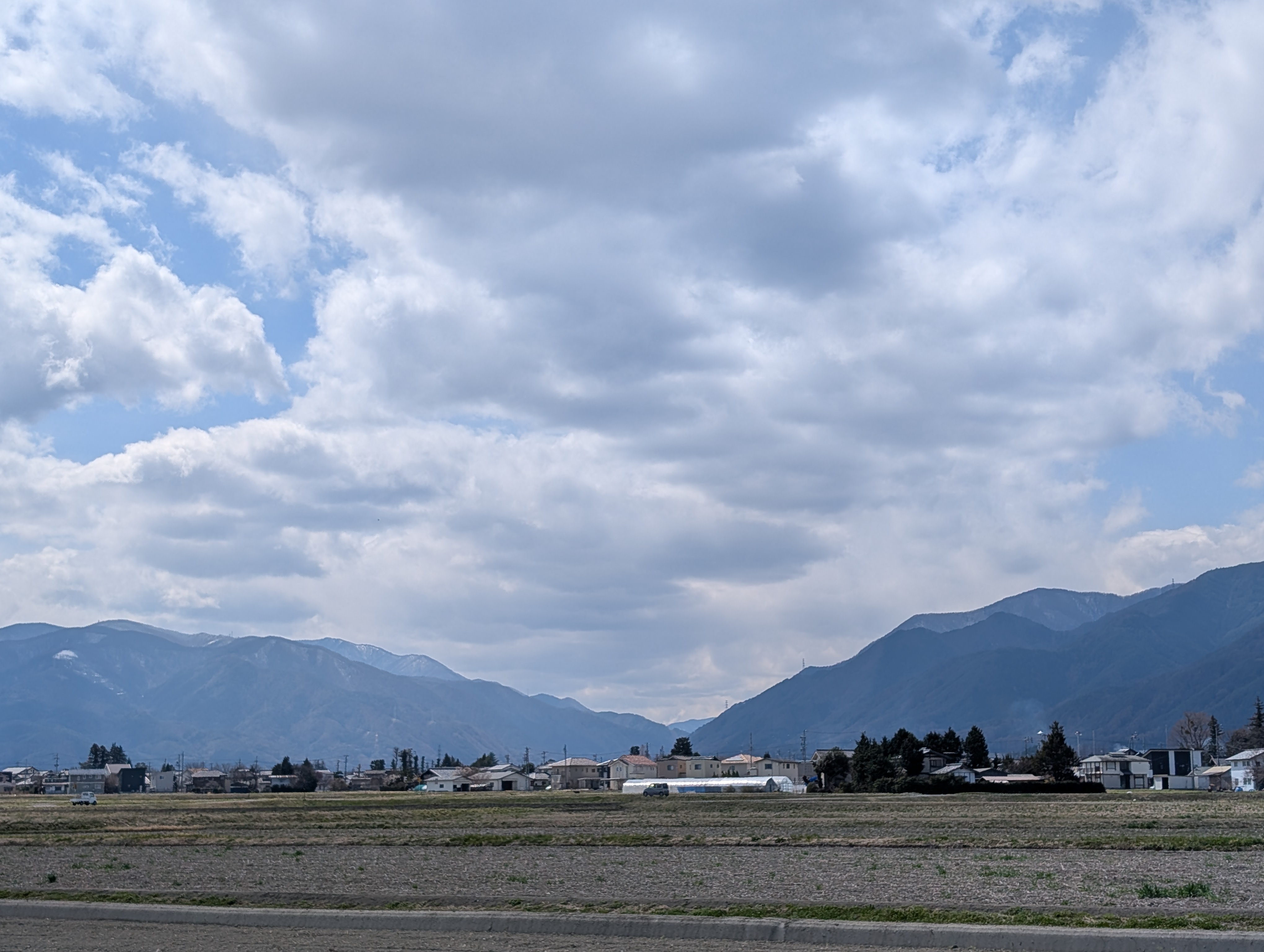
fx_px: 1792
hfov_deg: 38.9
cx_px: 632
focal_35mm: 49
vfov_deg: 29.7
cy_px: 476
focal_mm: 6.9
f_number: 1.68
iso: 23
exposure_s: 1/2577
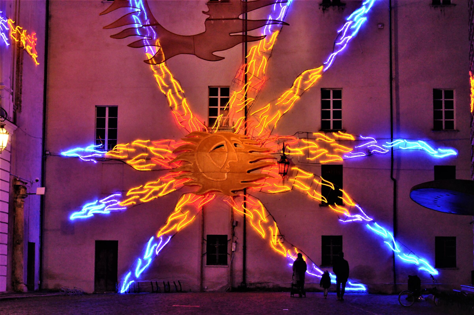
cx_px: 237
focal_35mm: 75
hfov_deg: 27.0
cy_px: 158
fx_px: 986
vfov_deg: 18.1
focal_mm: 50
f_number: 9
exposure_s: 1/15
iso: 3200
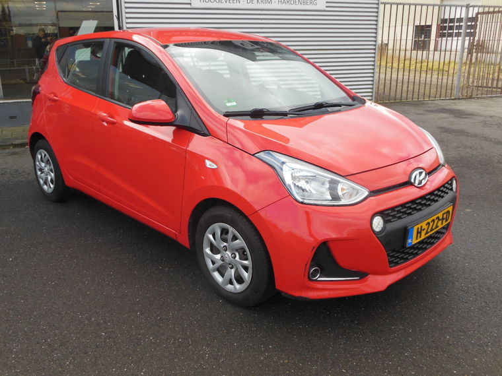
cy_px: 188
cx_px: 251
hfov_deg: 55.4
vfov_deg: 42.9
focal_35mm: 33
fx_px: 479
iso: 125
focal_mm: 6
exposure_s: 1/400
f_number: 3.5
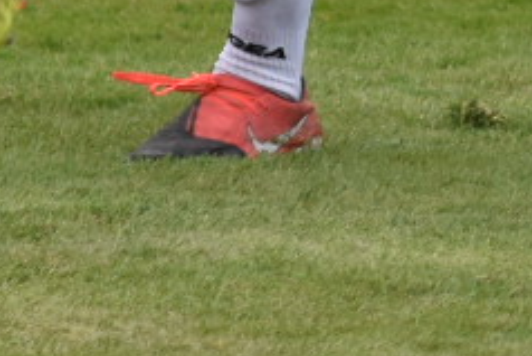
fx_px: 22652
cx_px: 80
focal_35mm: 1532
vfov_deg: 0.9
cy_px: -537
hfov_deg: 1.3
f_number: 4.5
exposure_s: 1/1000
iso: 400
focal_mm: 150
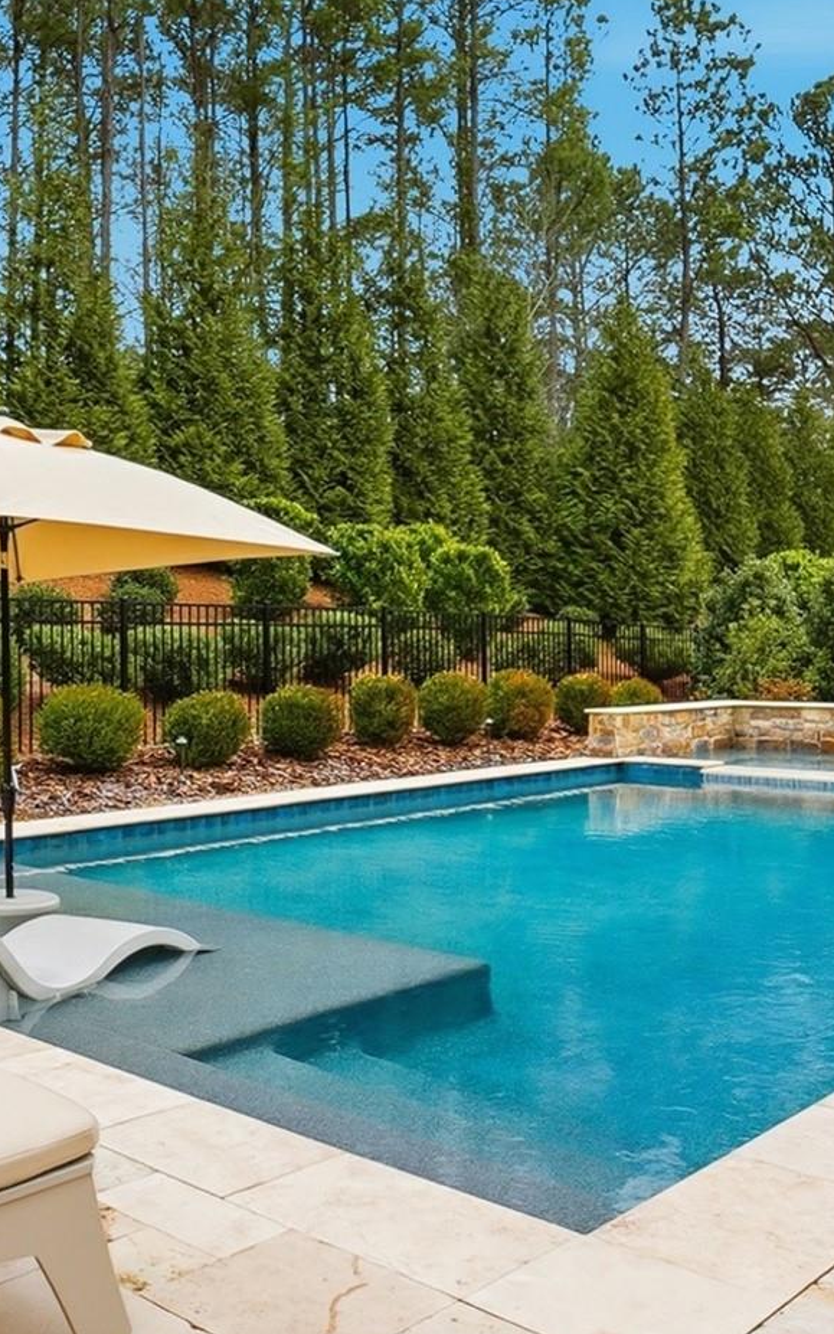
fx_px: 1200
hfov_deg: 37.0
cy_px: 717
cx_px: 167
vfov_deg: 58.1
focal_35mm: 33
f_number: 8
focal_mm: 10
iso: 100
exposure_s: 1/1000
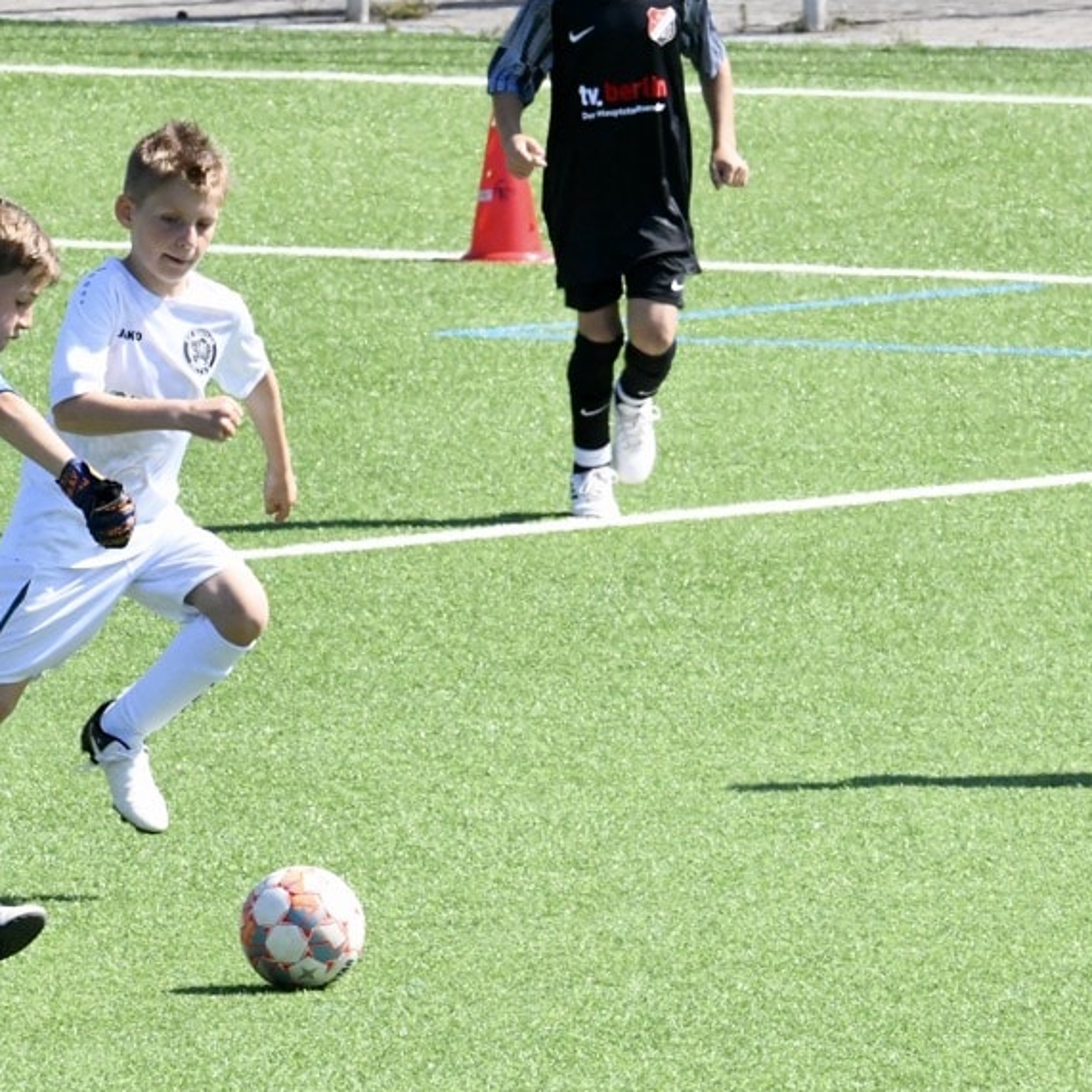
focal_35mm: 571
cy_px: 535
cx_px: 549
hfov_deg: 3.1
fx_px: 20379
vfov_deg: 3.1
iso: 3200
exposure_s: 1/1250
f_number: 14
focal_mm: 300
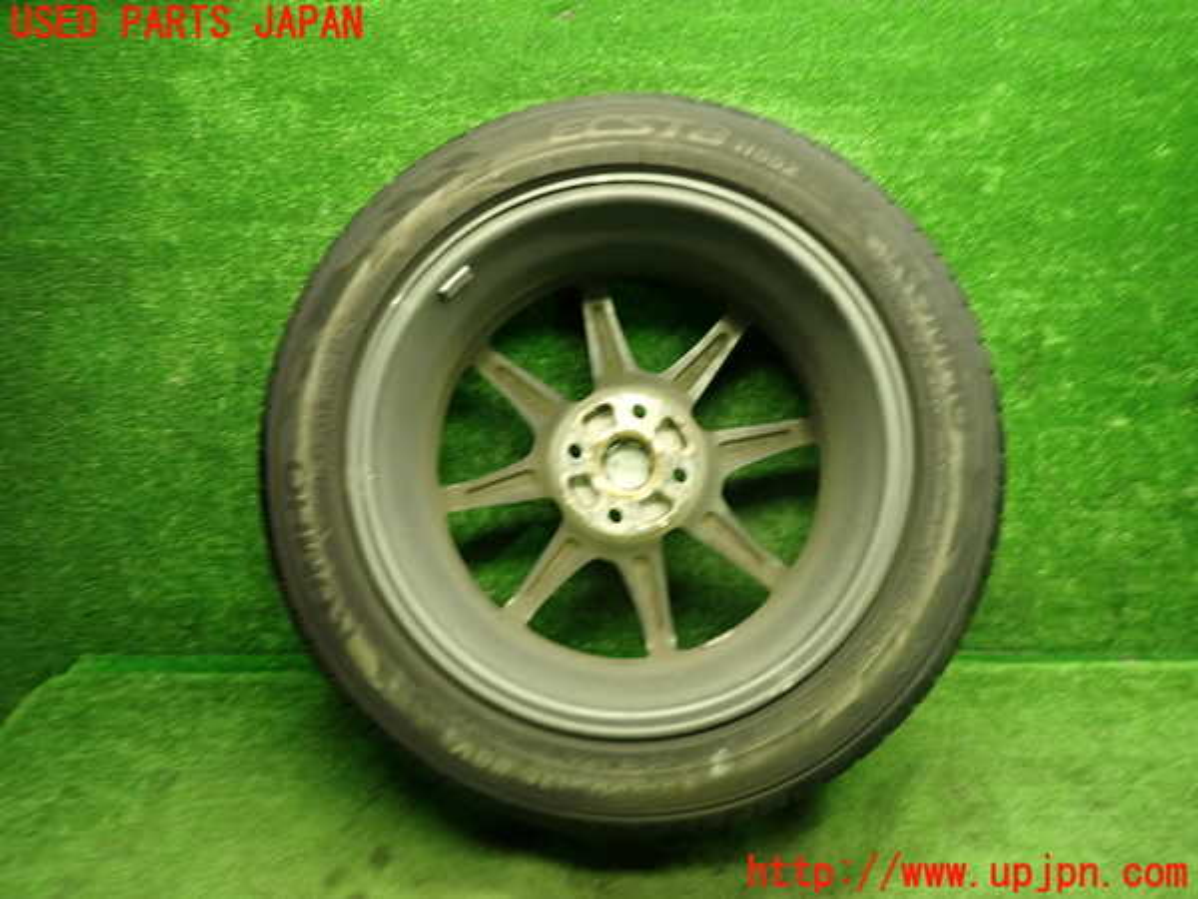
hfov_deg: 69.4
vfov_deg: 54.9
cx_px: 599
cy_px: 450
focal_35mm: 25
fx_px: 865
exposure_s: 1/30
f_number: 2
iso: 250
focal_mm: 4.5
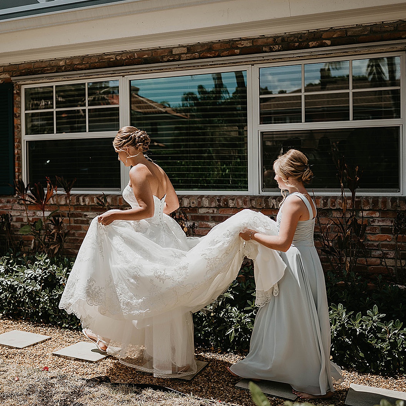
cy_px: 203
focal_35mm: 45
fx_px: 597
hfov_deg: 37.1
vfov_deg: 37.6
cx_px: 129
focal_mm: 35
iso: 250
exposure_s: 1/8000
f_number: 2
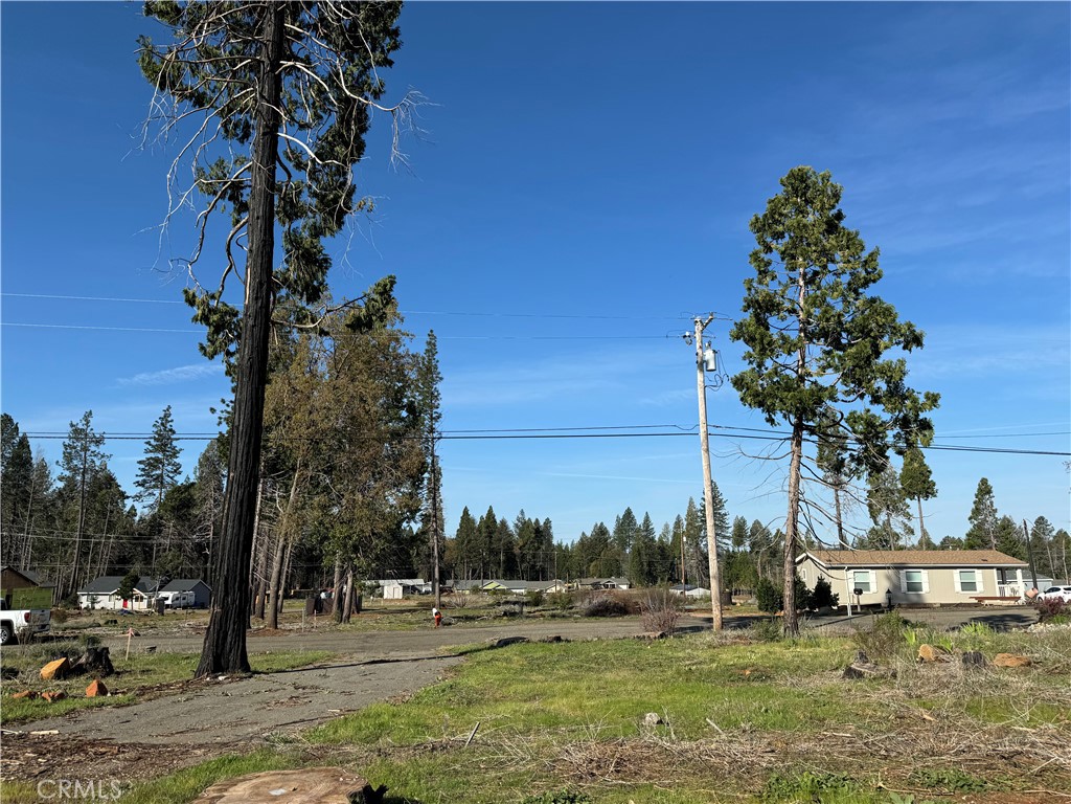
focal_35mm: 24
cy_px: 402
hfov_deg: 71.6
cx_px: 536
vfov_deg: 56.8
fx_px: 743
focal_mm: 6.86
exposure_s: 1/4950
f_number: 1.78
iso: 80
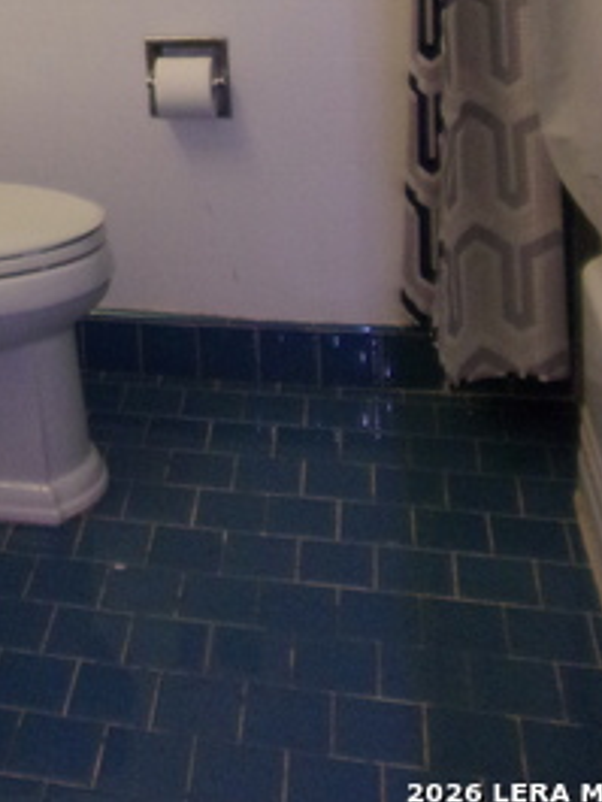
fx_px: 1344
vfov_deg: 28.8
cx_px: -79
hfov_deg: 23.5
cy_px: -157
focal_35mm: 58
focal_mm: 4.3
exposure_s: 1/34
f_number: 3.3
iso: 200
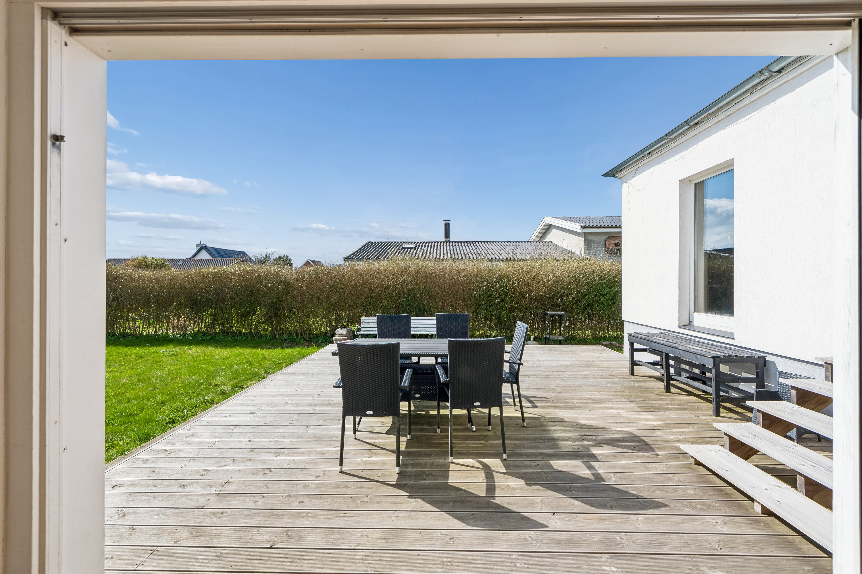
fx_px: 359
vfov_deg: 77.3
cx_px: 431
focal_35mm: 15
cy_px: 287
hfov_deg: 100.4
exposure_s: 1/125
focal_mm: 15
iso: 110
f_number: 13
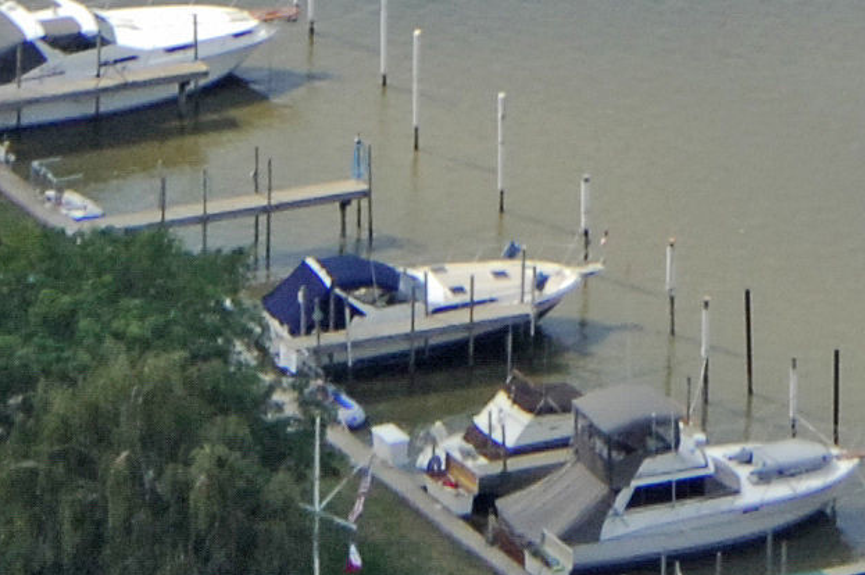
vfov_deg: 2.5
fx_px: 12889
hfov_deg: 3.8
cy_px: -1178
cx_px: 487
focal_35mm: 537
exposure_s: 1/1000
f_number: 6.3
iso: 400
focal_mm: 52
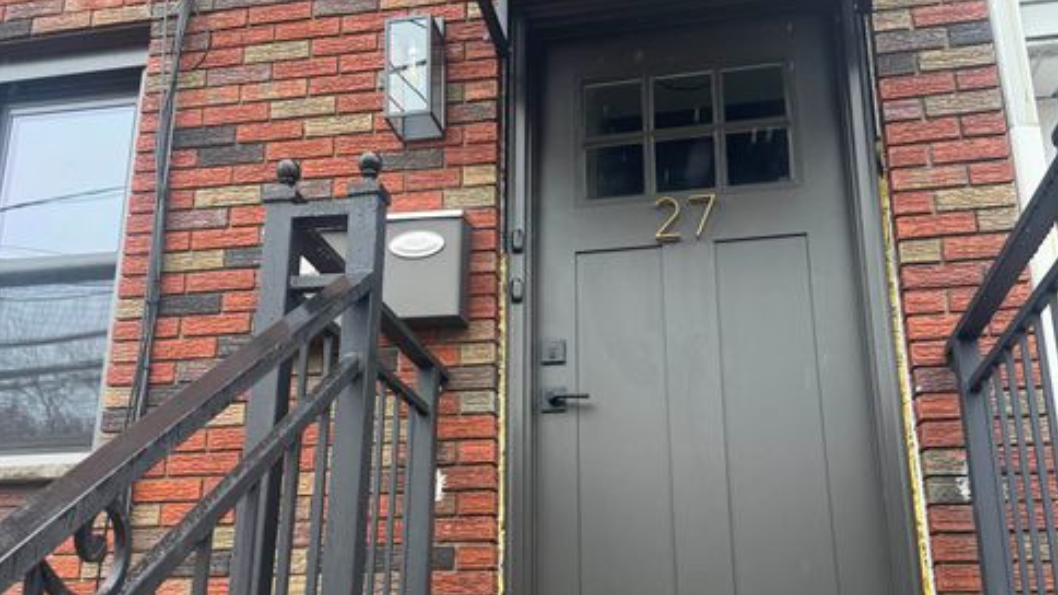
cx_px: 538
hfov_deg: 55.3
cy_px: 366
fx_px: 1010
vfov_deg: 32.7
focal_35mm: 36
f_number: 1.78
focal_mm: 6.76
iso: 64
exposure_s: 1/121
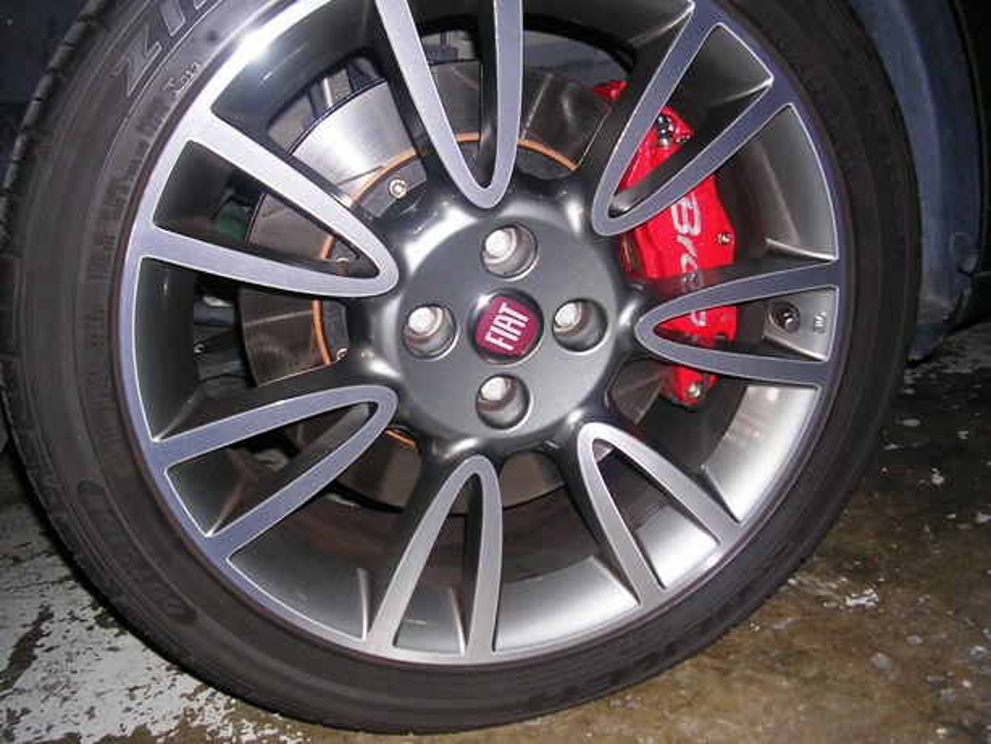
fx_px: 1088
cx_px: 496
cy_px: 372
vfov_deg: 37.7
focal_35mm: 38
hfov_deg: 49.0
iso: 50
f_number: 2.8
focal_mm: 5.8
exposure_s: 1/60.1
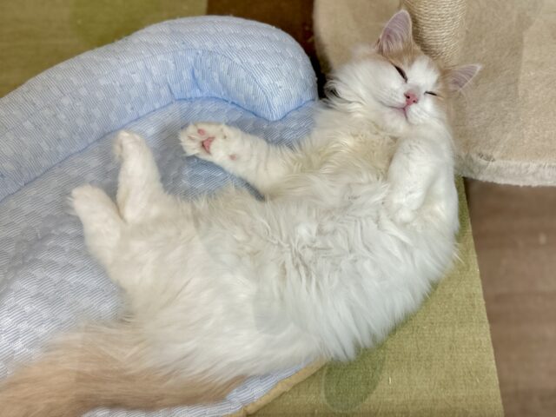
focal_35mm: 24
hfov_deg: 71.6
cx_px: 278
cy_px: 208
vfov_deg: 56.8
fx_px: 385
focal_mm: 6.86
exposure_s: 1/117
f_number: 1.78
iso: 64
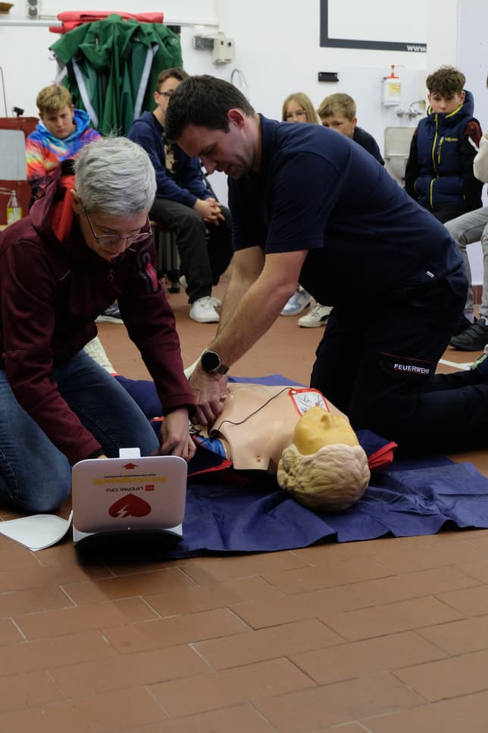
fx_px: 1098
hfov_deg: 25.1
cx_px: 241
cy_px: 287
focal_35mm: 54
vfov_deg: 36.7
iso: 1600
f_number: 4.5
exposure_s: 1/30
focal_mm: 28.2
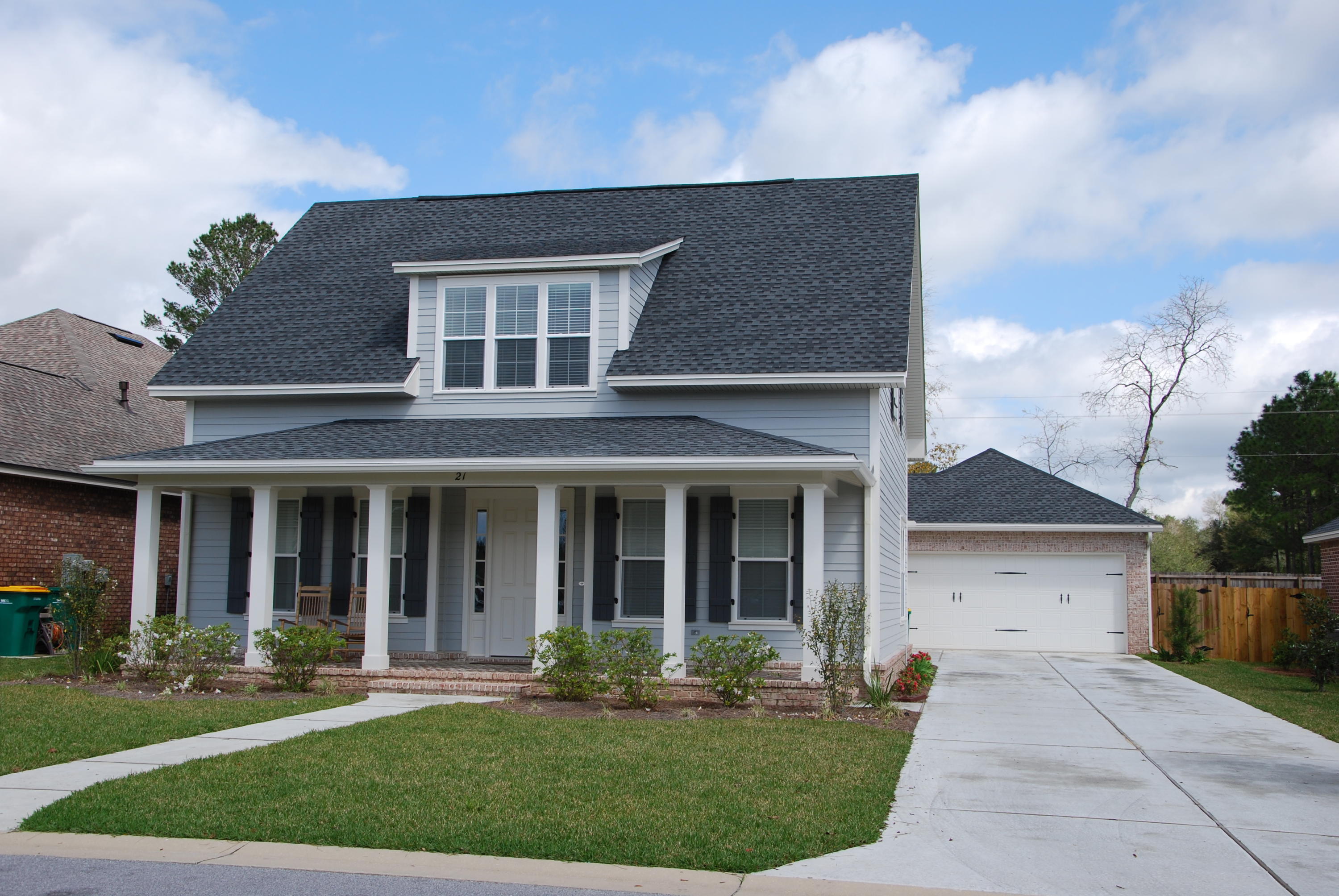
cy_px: 448
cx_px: 670
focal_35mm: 38
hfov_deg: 51.2
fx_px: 1396
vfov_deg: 35.6
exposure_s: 1/250
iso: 100
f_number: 8
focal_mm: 25
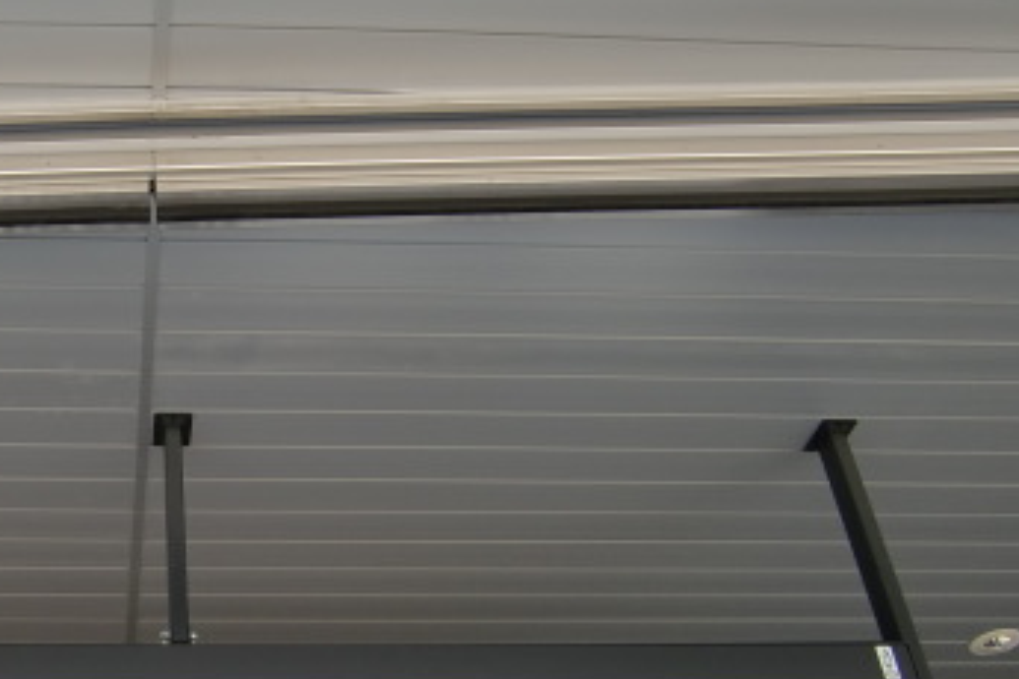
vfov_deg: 24.8
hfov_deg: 35.2
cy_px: 505
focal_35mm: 54
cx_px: 145
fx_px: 1528
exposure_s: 1/250
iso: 64
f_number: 2.6
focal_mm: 4.9
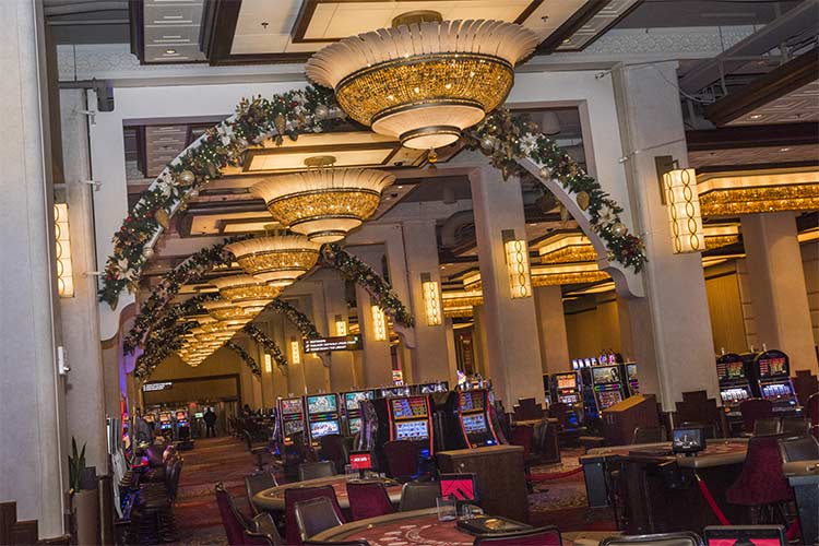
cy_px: 273
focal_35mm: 40
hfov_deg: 48.5
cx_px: 410
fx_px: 910
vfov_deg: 33.4
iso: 1250
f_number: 8
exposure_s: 1/80
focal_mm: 40
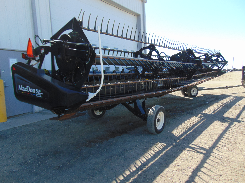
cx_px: 122
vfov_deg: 54.9
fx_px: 177
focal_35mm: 25
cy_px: 92
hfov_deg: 69.4
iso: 80
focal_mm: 4.5
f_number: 3
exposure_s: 1/500
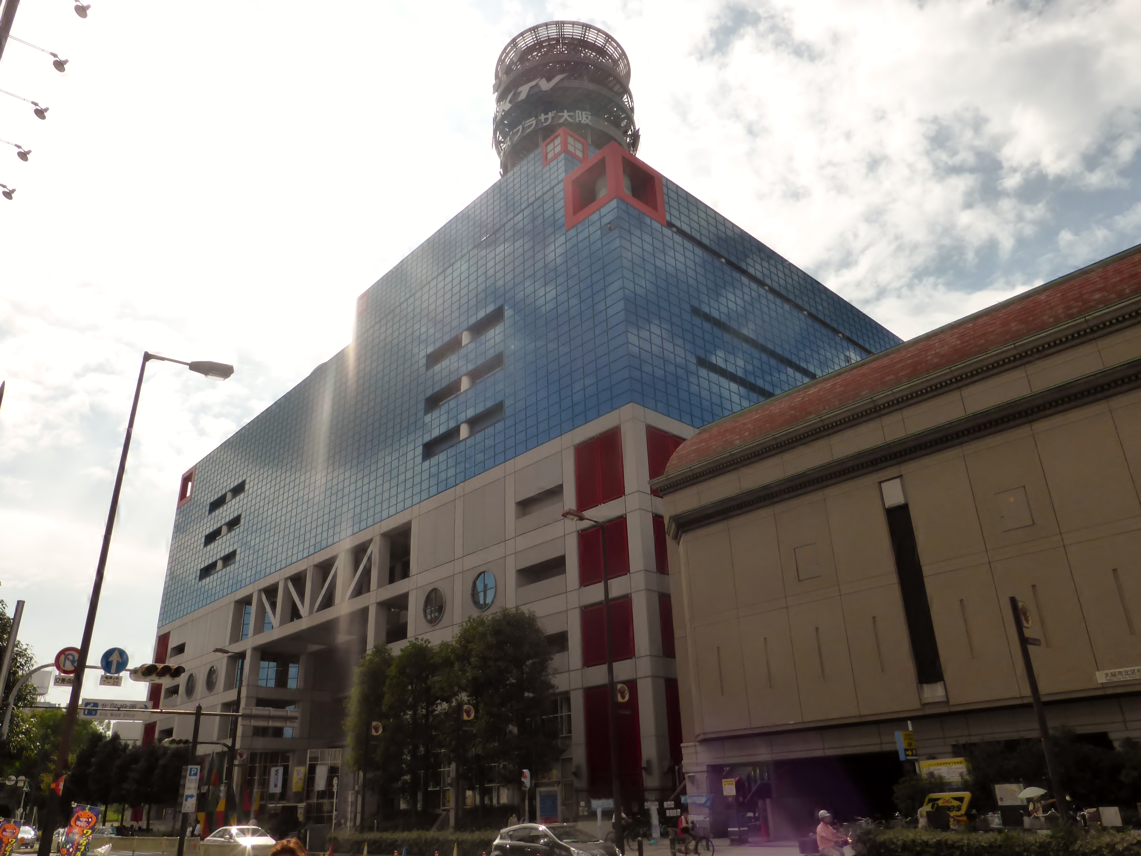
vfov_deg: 54.9
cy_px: 428
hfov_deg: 69.4
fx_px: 824
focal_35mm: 25
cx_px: 570
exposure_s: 1/1600
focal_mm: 4.3
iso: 160
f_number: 4
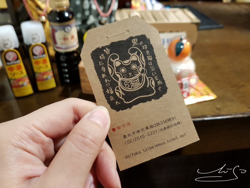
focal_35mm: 26
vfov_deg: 53.1
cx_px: 125
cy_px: 94
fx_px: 188
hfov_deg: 67.3
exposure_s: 1/30
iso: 200
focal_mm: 4.2
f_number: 1.7
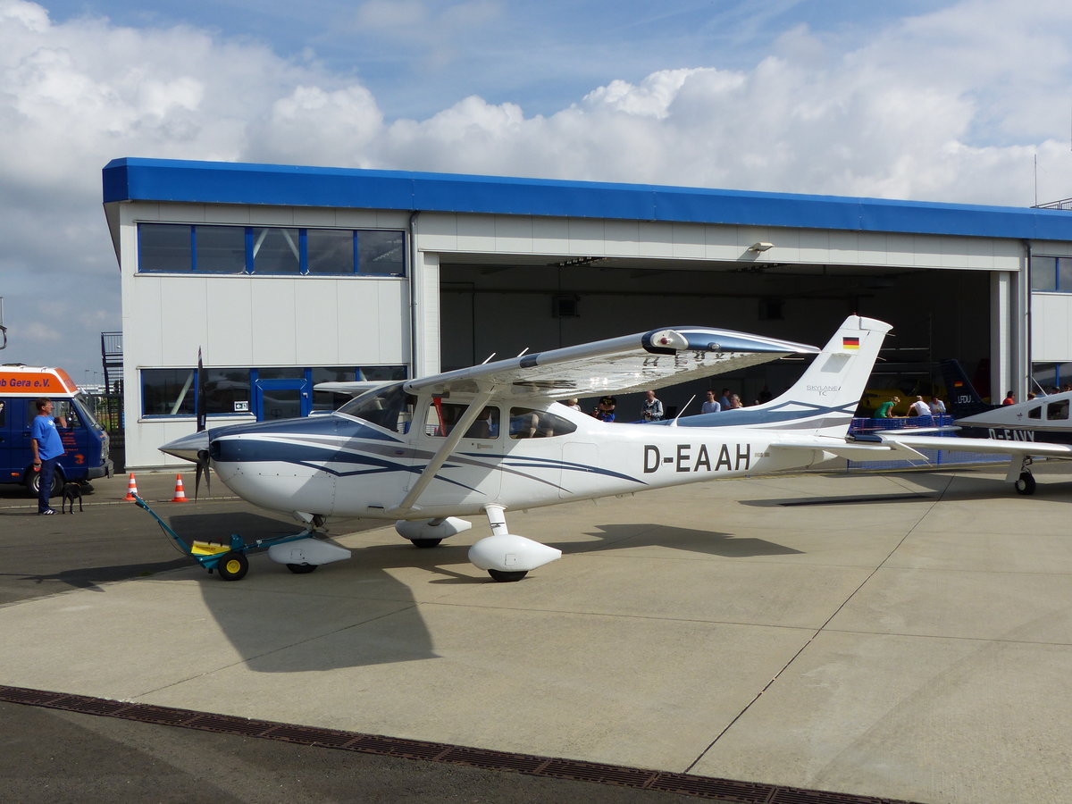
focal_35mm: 34
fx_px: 1053
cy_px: 402
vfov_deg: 41.8
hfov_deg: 54.0
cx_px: 536
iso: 100
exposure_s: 1/1600
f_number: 4.5
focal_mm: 6
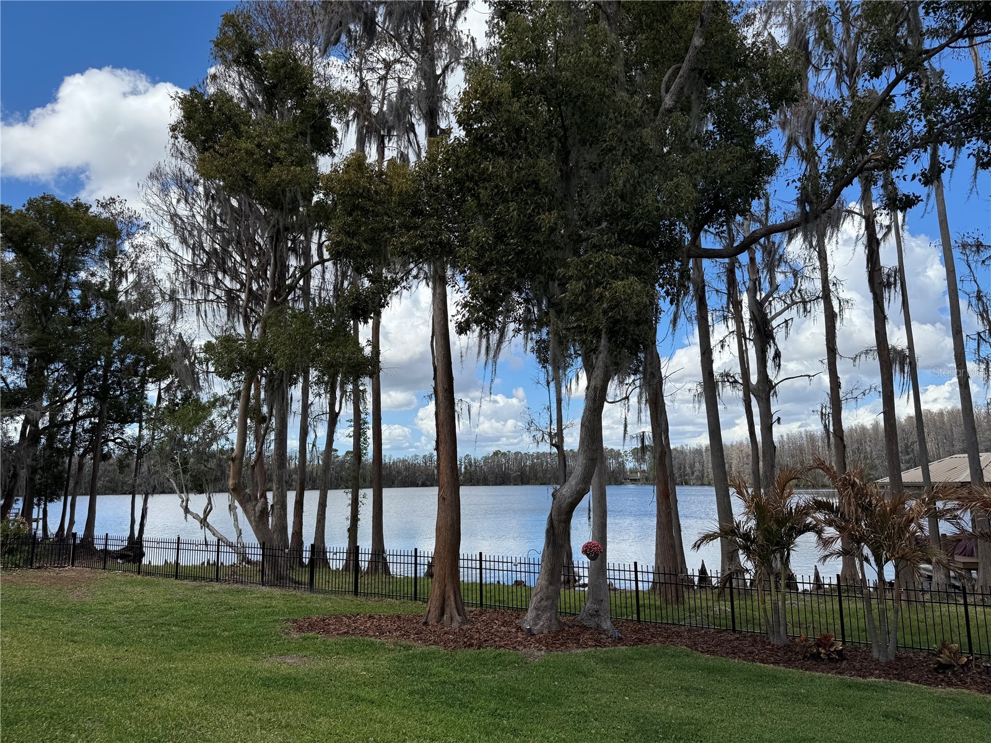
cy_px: 372
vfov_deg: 56.8
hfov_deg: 71.6
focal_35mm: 24
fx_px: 687
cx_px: 496
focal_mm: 6.76
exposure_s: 1/3597
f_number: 1.78
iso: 80
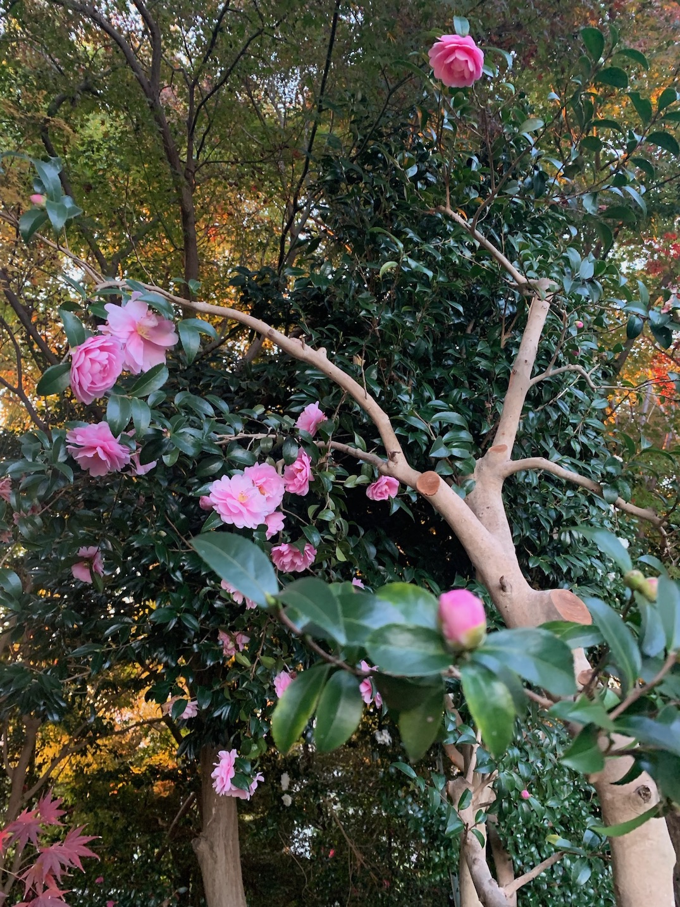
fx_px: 681
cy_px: 454
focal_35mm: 26
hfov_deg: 53.0
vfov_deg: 67.3
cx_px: 340
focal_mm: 4.25
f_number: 1.8
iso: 400
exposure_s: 1/48
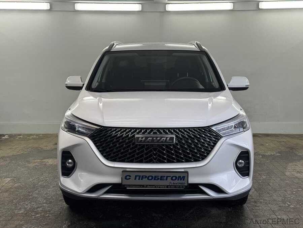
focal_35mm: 48
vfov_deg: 30.3
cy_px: 114
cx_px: 152
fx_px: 420
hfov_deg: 39.7
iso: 50
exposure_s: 1/135
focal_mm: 6.76
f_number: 1.78
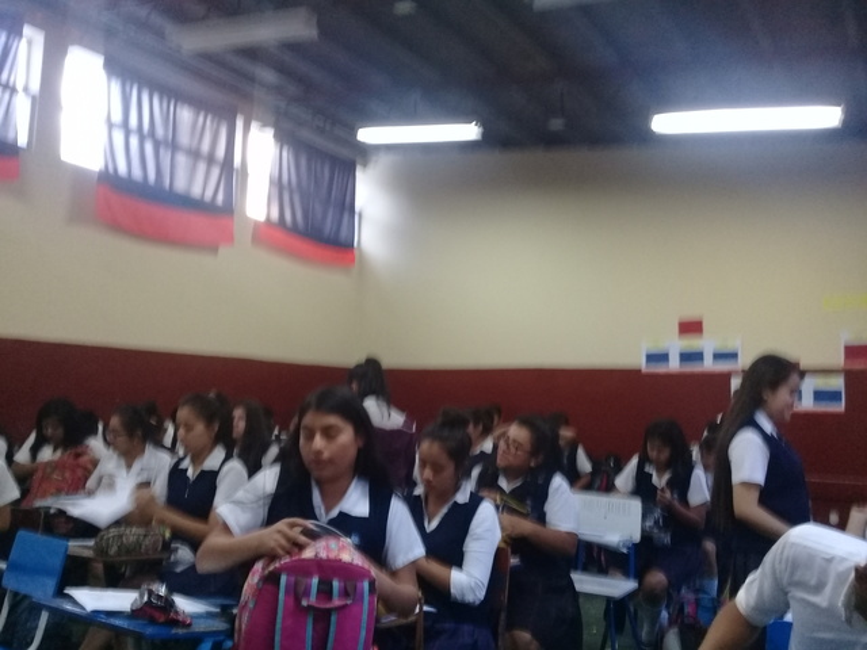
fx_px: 776
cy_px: 325
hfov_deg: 58.4
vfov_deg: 45.4
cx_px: 434
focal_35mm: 31
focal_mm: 3.3
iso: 200
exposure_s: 1/17
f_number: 2.2
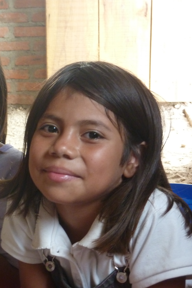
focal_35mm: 88
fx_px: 704
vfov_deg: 23.1
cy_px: 143
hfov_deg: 15.4
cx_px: 24
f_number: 4
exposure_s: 1/20
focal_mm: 10.3
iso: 400
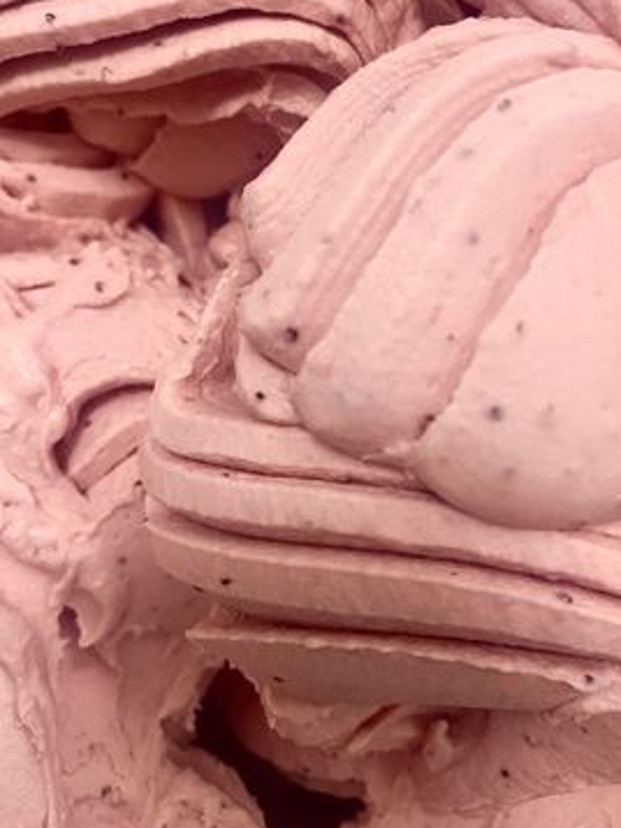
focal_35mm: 31
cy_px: 355
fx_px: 741
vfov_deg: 58.1
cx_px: 334
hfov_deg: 45.4
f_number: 1.8
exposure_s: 1/50
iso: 125
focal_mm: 4.25
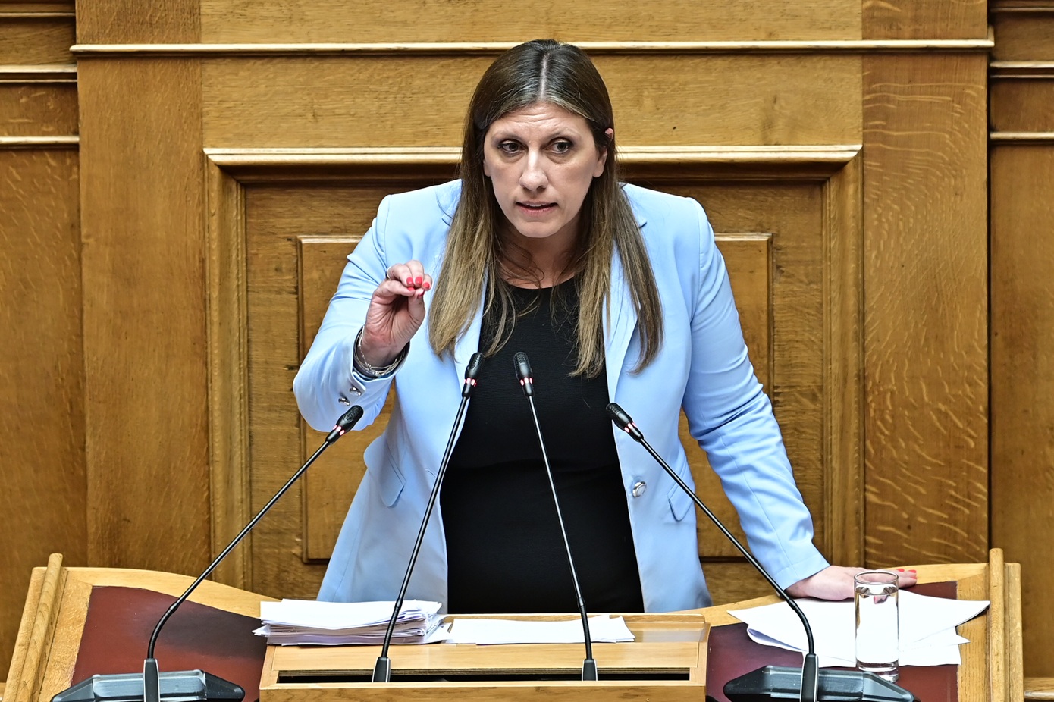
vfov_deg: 4.6
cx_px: 527
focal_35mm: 300
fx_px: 8781
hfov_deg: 6.9
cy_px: 351
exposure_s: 1/200
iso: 640
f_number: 3.5
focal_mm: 200
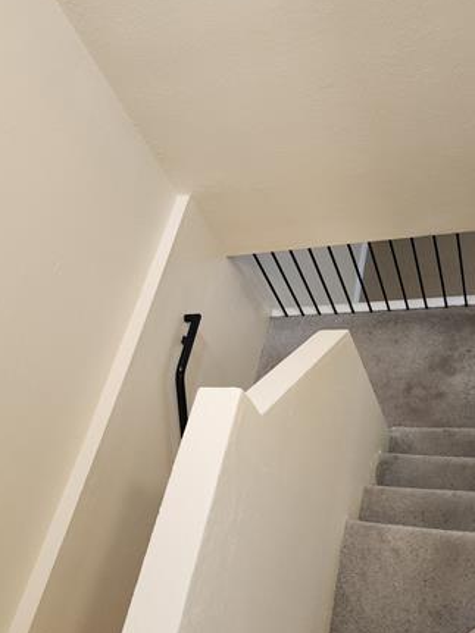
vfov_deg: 56.5
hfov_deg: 43.8
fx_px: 586
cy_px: 375
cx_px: 300
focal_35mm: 32
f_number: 1.8
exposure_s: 1/60
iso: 125
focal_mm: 5.4
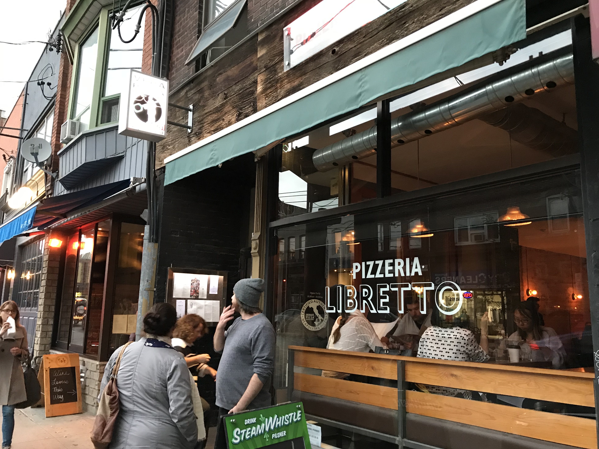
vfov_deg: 48.2
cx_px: 304
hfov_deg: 61.7
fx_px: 502
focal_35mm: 29
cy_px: 231
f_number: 1.8
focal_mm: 3.99
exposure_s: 1/12
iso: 100
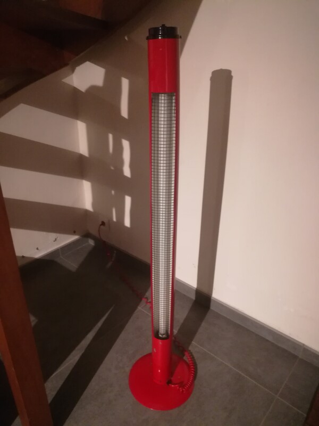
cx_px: 160
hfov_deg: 53.1
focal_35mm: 26
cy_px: 213
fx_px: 319
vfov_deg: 67.3
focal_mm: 3.83
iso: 800
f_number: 2.2
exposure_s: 1/14.3
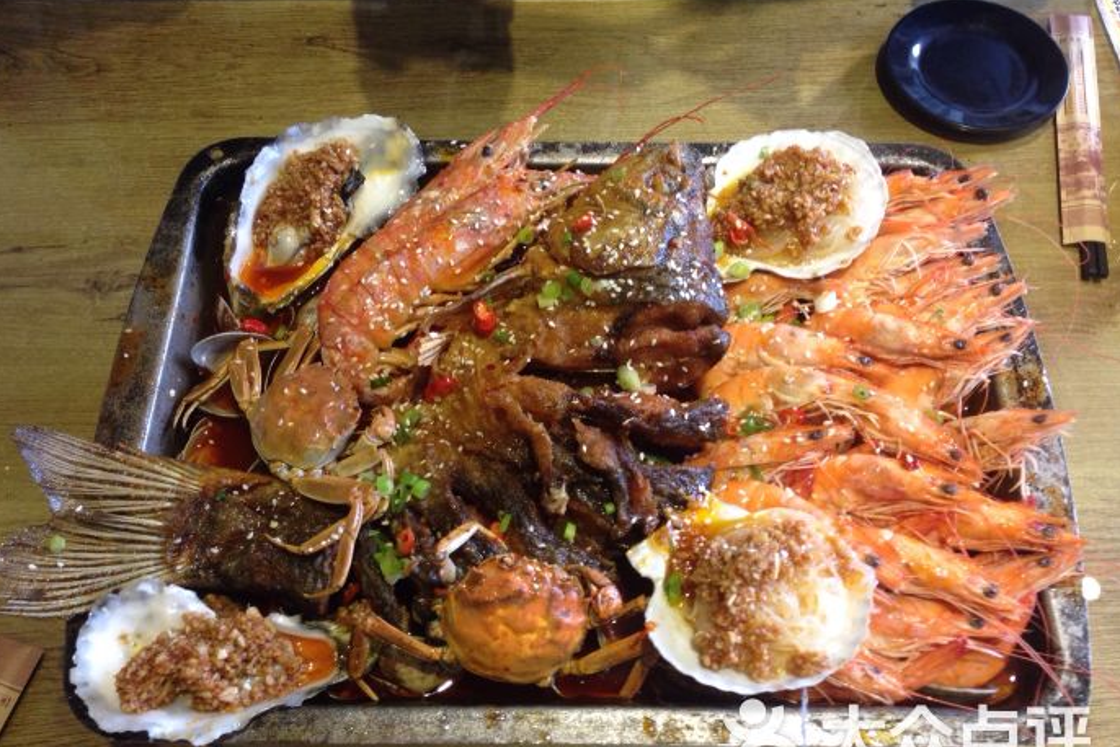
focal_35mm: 35
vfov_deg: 37.9
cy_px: 394
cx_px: 562
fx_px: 1089
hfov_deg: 54.4
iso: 100
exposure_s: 1/20
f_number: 2.4
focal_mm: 4.12
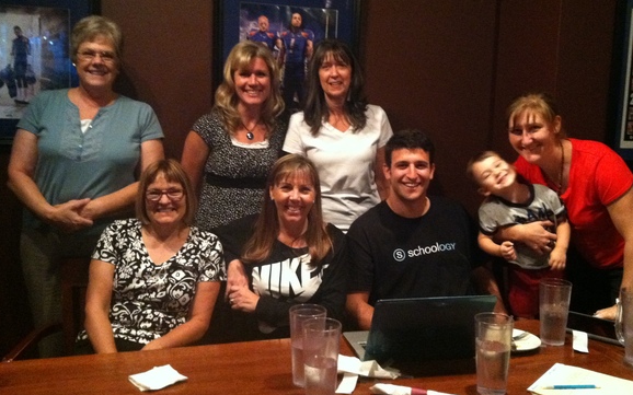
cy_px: 174
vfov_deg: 31.2
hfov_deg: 48.2
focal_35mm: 41
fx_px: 707
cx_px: 333
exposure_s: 1/15
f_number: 2.8
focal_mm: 3.85
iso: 1000
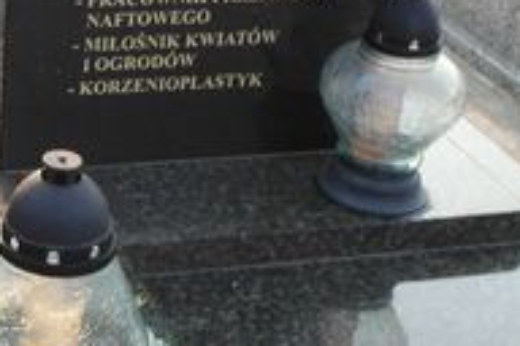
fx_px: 1199
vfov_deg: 16.3
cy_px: 73
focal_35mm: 83
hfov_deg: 23.4
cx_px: -8
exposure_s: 1/125
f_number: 3.4
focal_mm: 5.2
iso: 80
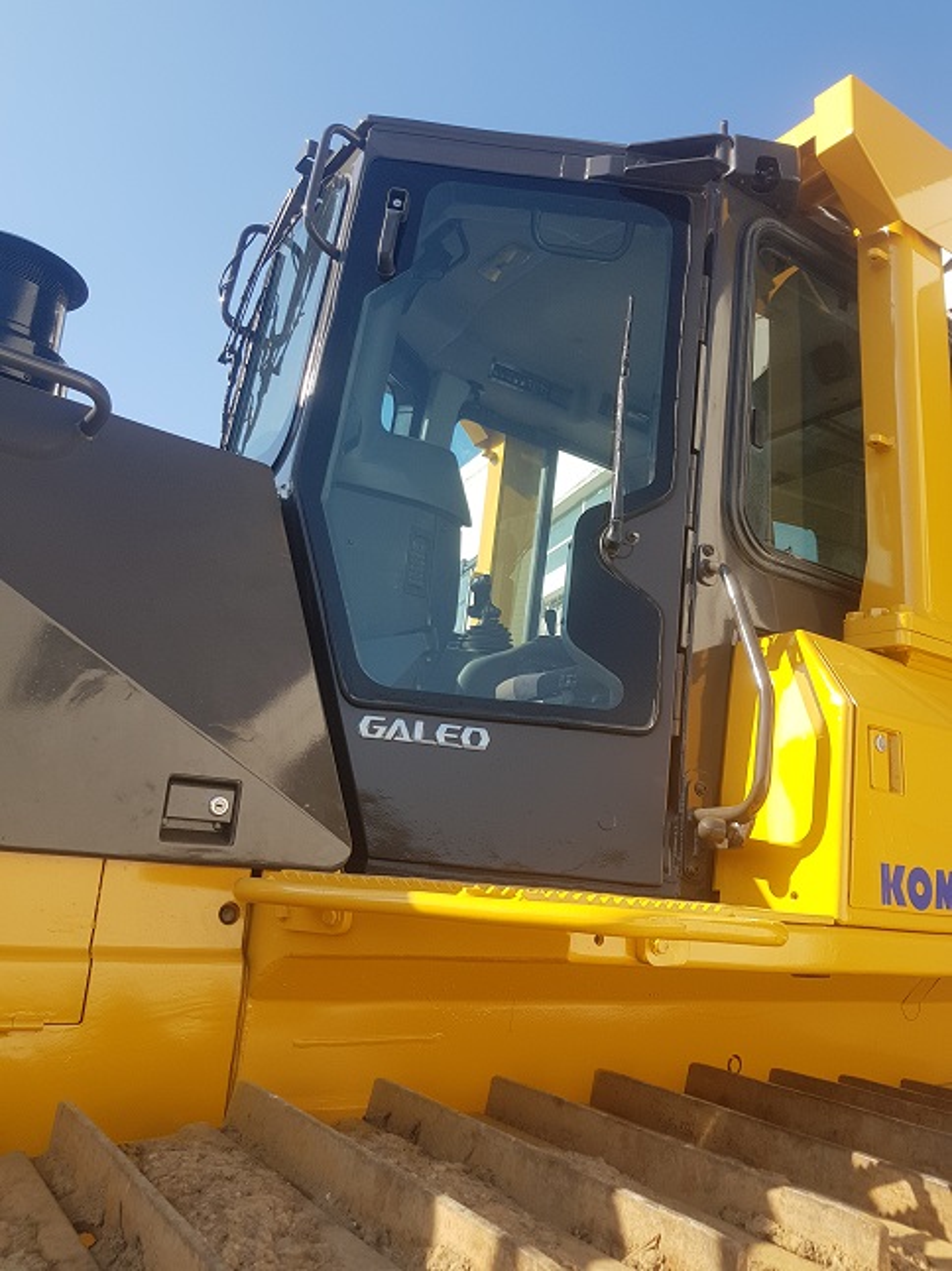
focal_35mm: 26
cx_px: 476
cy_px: 636
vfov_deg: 67.3
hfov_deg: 53.0
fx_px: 954
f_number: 1.7
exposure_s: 1/998
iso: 40
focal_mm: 4.2
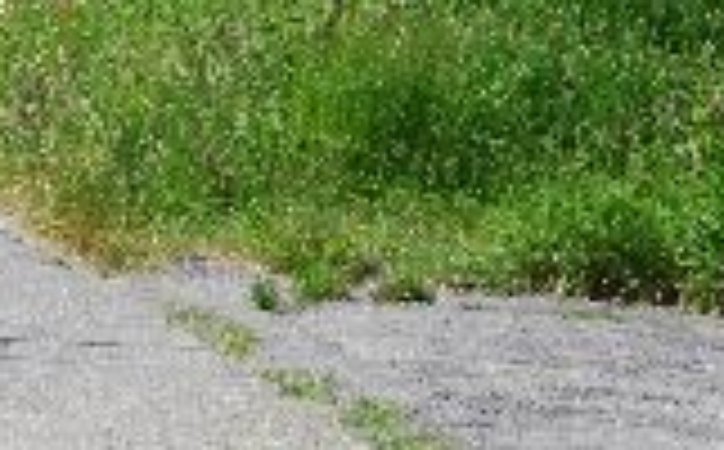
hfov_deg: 4.2
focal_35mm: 497
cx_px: -153
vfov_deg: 2.6
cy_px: 268
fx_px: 9789
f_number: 10
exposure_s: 1/125
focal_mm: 116
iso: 100
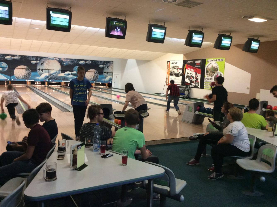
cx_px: 138
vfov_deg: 44.0
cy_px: 104
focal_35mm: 32
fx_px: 256
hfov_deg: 56.9
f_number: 2.4
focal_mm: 3.3
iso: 125
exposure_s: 1/25
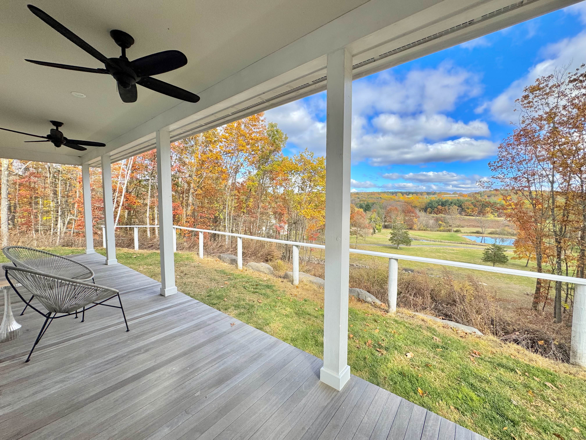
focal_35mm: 14
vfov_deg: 85.7
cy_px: 220
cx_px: 293
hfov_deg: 102.1
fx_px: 237
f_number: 2.2
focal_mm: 2.22
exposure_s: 1/821
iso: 40
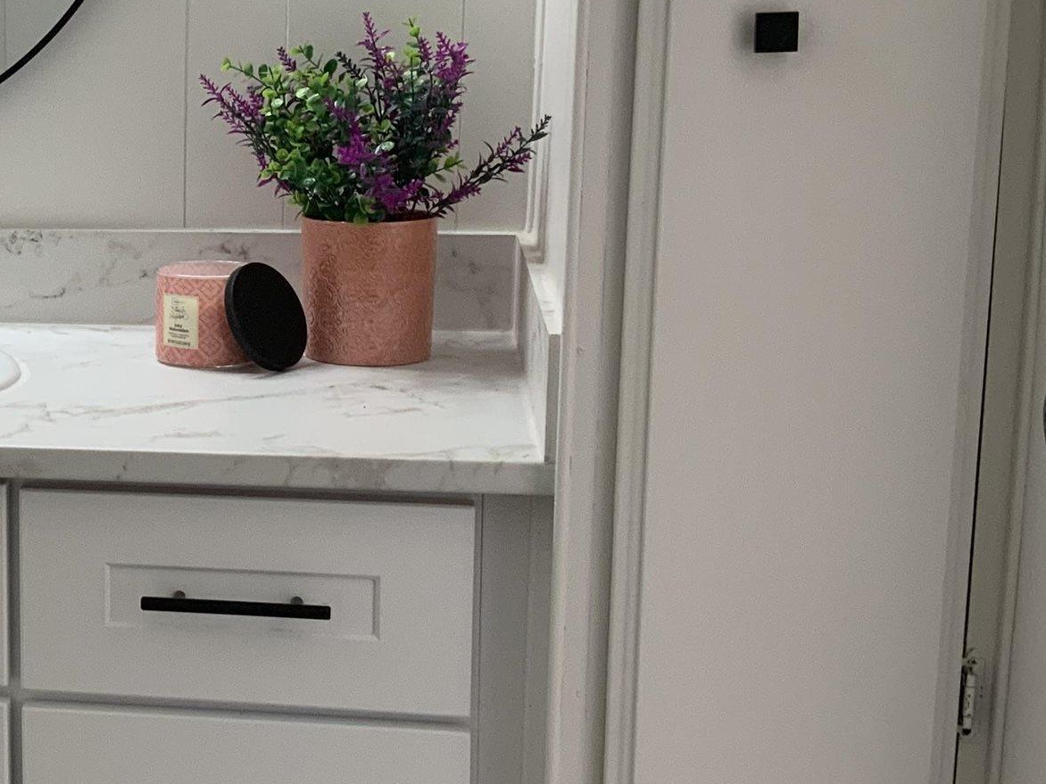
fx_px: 2297
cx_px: -87
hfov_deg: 24.1
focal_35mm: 76
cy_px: 345
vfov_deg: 19.4
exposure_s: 1/120
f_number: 1.8
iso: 50
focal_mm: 3
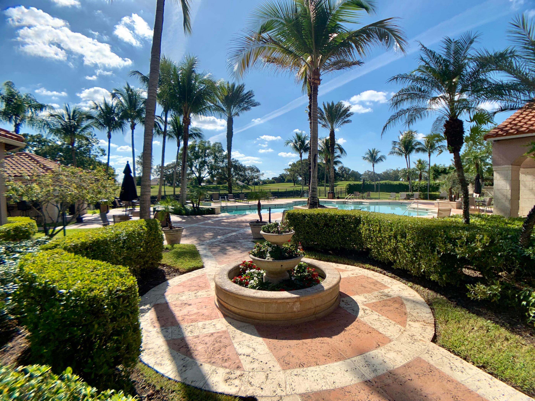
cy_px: 200
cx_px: 268
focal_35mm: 26
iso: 25
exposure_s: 1/2915
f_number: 1.8
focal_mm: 4.25
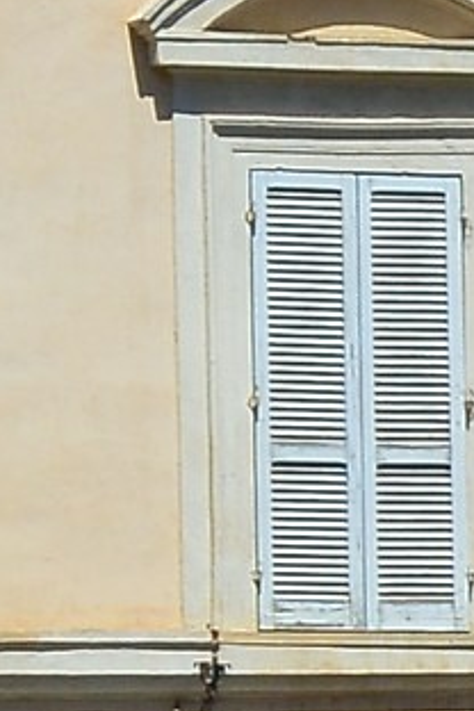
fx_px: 11257
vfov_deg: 3.6
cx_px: 1711
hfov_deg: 2.4
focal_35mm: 570
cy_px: 855
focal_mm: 27.5
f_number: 5.6
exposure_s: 1/800
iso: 100
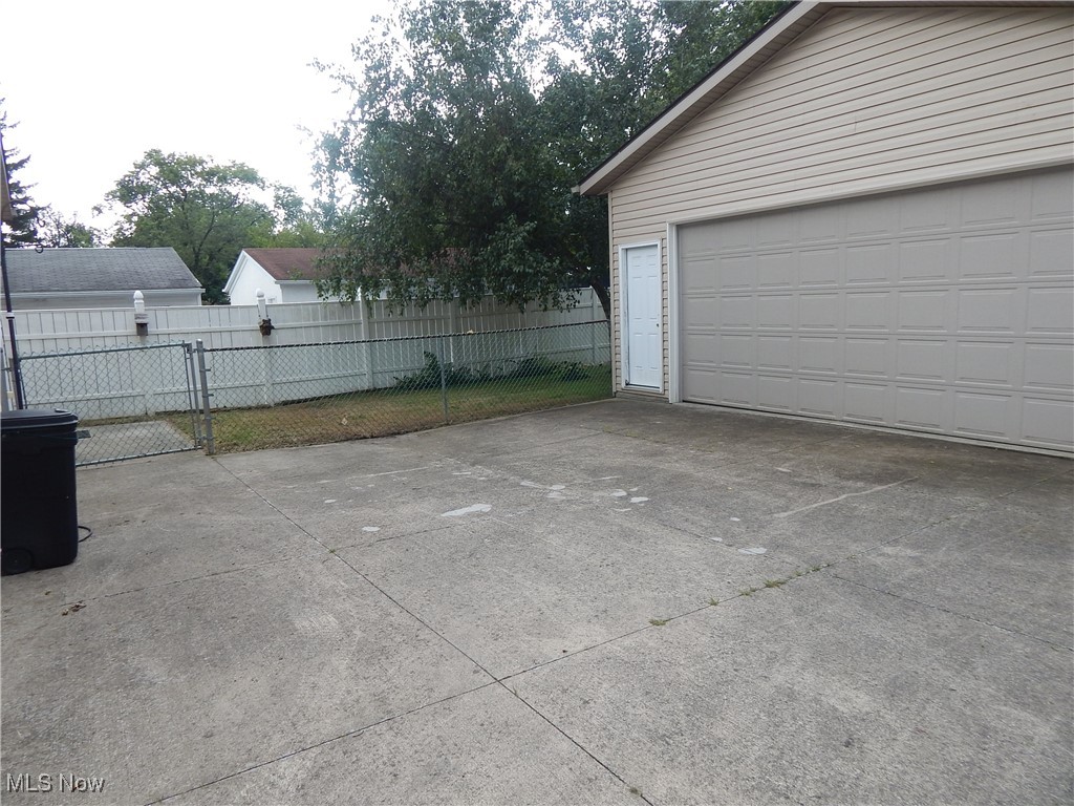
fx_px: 683
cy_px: 403
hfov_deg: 76.4
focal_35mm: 22
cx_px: 537
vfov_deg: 61.1
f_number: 3
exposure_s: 1/125
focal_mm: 4
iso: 125
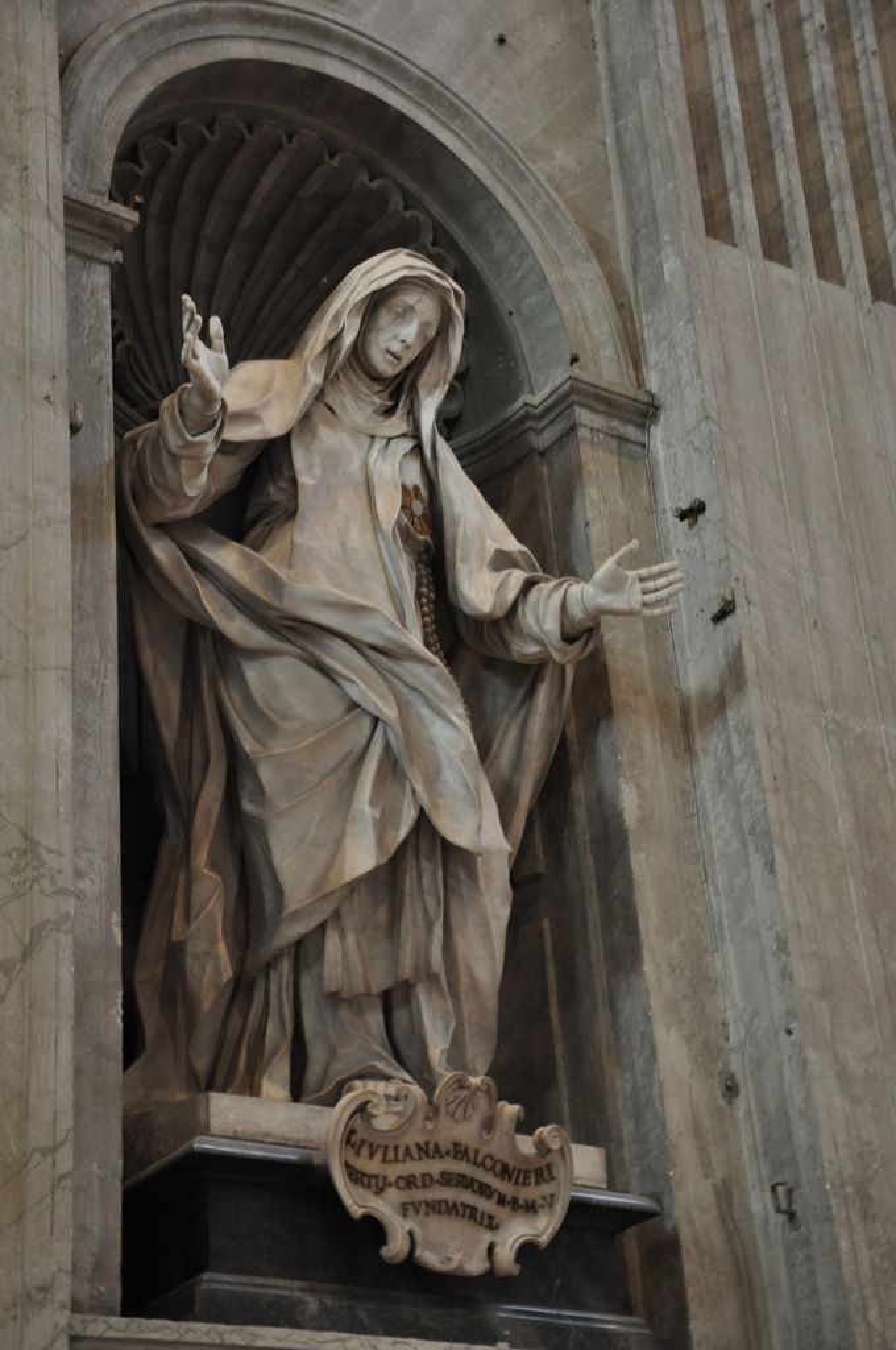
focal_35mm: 63
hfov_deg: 21.5
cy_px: 675
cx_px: 448
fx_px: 2358
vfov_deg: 31.9
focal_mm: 42
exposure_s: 1/4
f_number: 5
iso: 800
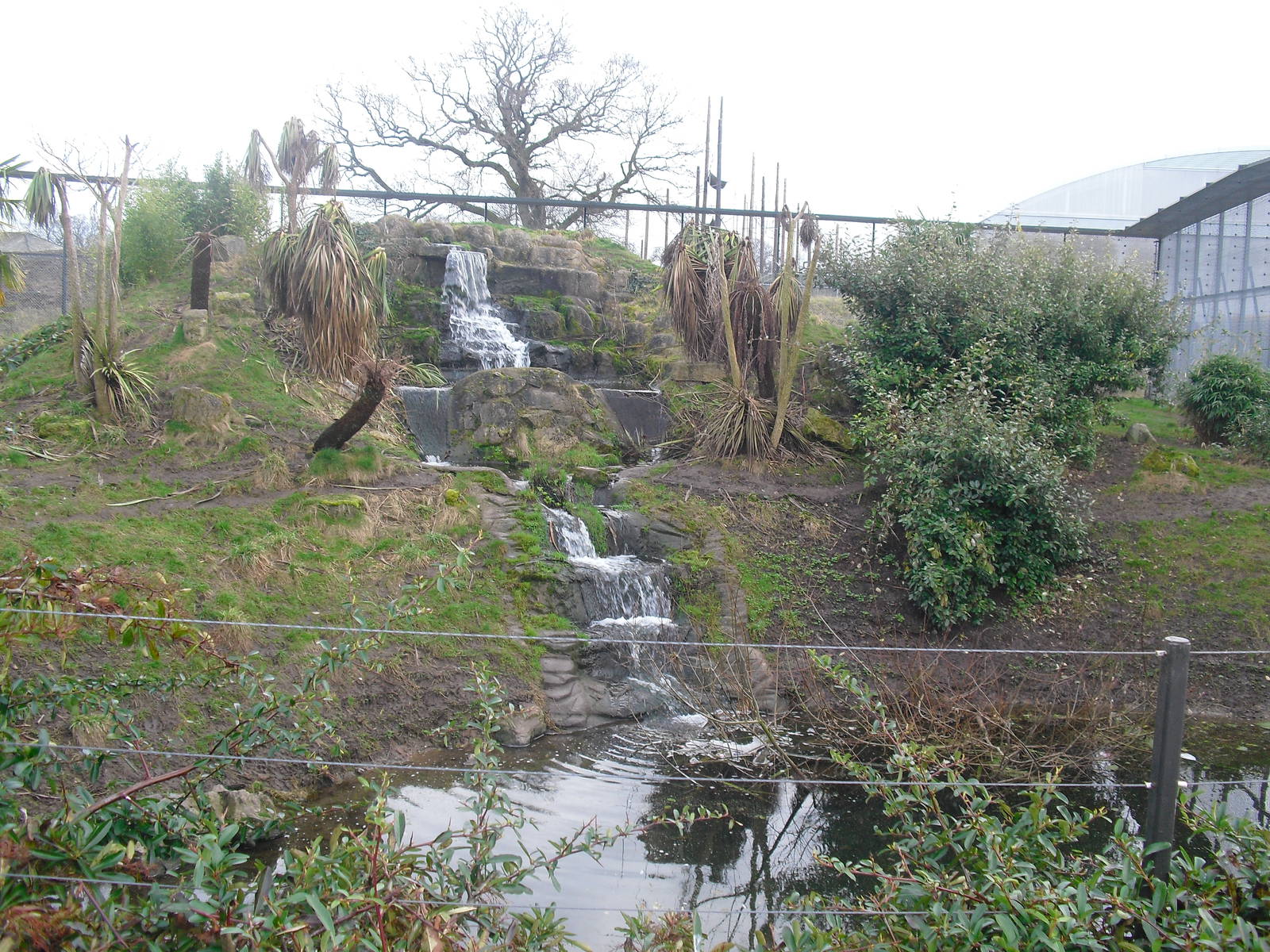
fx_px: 1321
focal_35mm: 36
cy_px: 476
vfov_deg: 39.7
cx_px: 635
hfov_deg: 51.4
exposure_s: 1/100
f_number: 3.1
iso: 100
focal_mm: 6.3
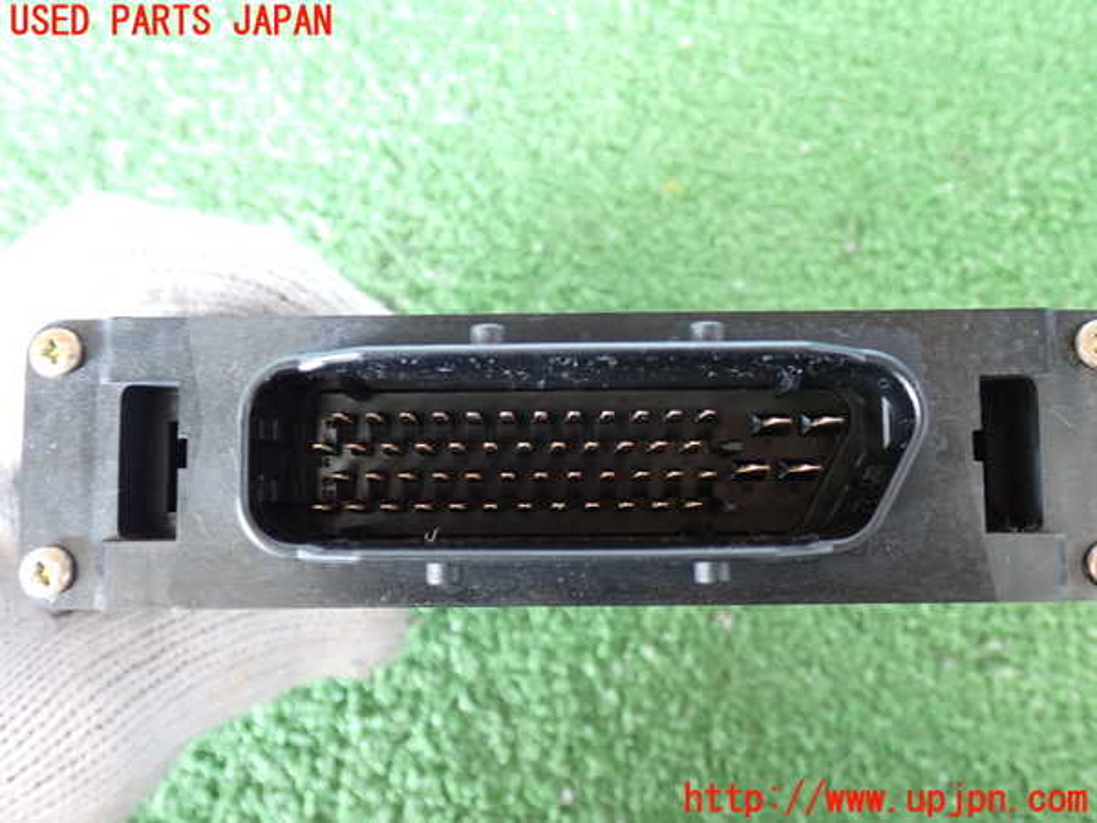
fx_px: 1141
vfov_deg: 39.7
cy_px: 412
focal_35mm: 36
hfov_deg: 51.4
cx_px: 548
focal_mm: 6.37
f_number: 2.5
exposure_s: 1/30
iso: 800
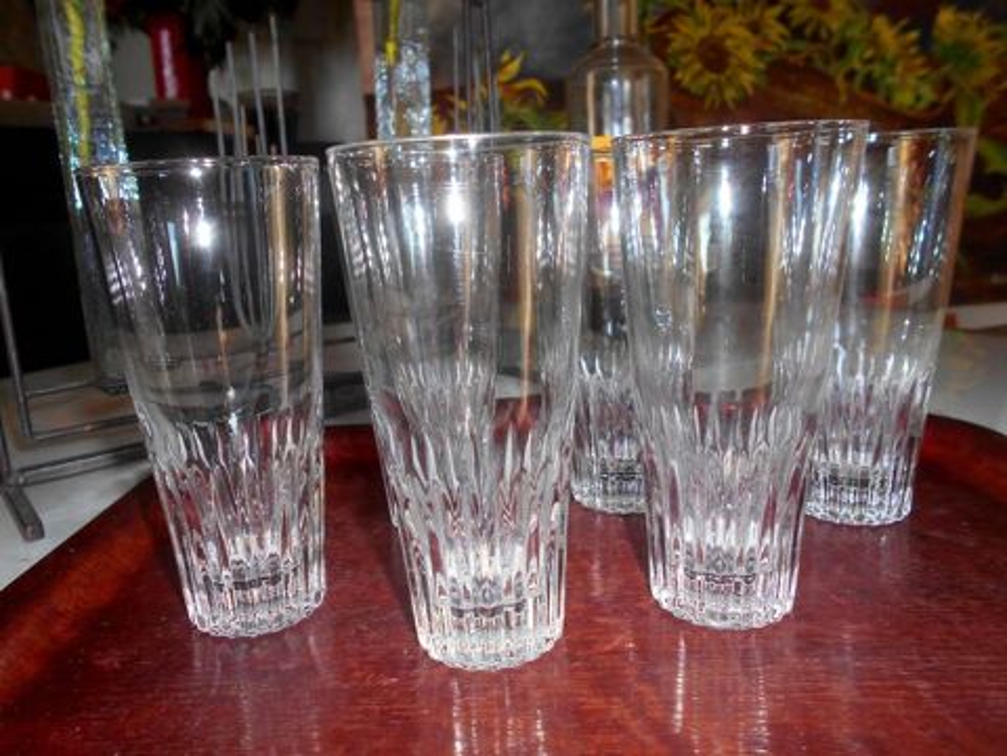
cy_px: 378
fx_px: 756
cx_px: 504
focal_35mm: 26
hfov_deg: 67.3
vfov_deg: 53.1
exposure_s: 1/25
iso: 80
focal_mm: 4.6
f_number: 3.2
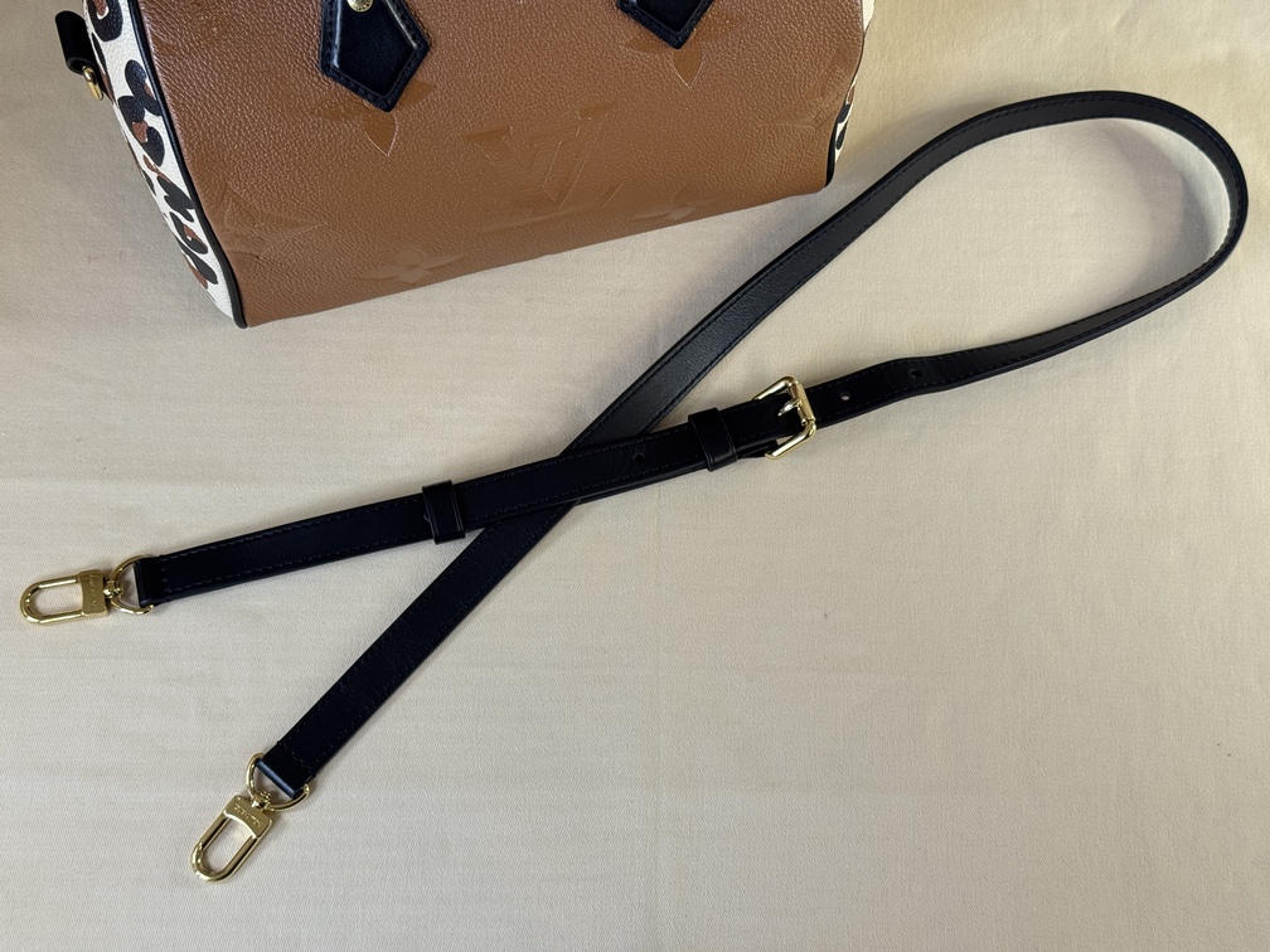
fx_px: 1761
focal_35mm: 48
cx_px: 635
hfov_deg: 39.7
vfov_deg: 30.3
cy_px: 476
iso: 160
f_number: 1.78
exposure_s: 1/100
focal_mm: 6.76
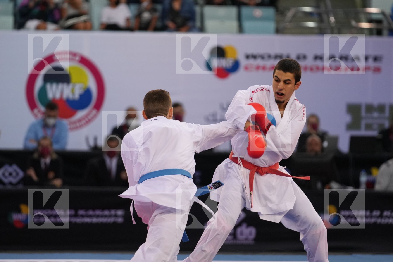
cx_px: 196
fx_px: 3144
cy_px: 131
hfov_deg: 7.2
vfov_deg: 4.8
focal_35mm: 288
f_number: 2.8
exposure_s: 1/1000
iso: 1600
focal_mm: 192
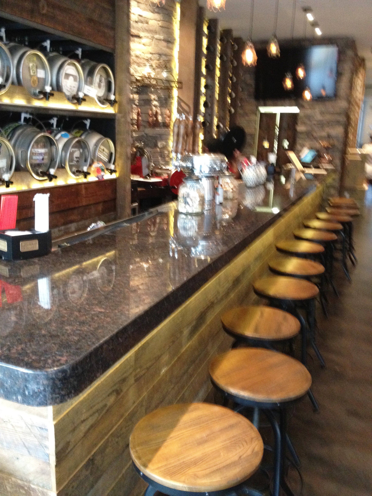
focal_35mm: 35
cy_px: 248
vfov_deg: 52.6
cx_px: 186
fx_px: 502
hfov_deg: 40.7
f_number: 2.4
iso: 400
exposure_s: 1/15
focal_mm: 4.28
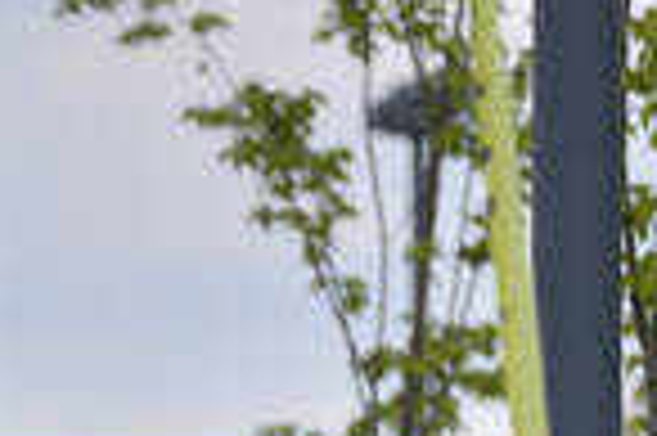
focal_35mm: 723
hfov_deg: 2.8
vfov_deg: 1.9
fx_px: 13180
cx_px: -446
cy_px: 919
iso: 400
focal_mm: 165
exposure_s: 1/4000
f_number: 4
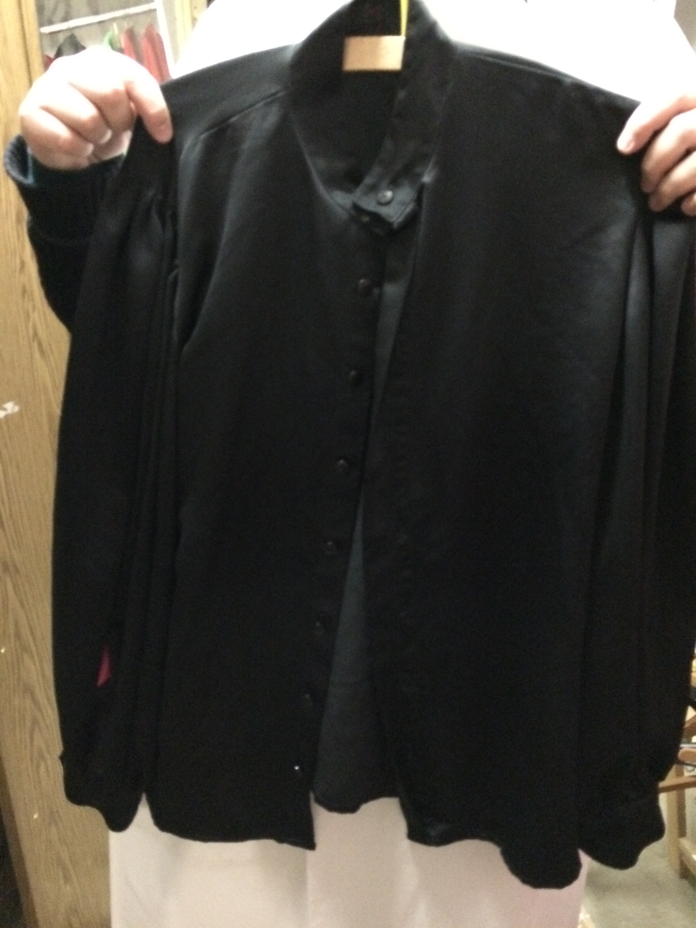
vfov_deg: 61.7
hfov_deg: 48.2
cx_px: 348
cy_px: 464
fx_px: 777
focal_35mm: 29
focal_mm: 4.15
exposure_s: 1/17
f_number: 2.2
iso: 1600
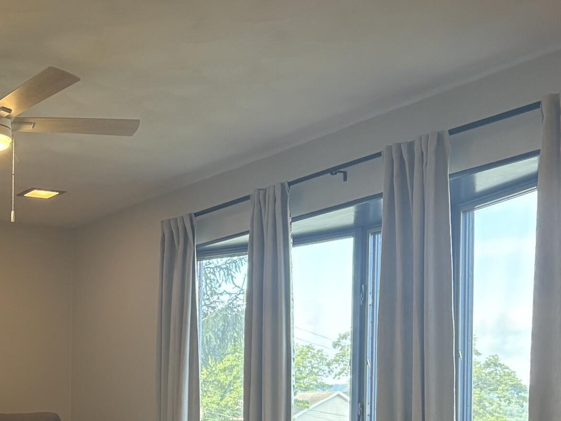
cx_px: 51
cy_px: 413
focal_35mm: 67
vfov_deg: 21.2
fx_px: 1086
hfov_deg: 27.8
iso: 200
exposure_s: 1/120
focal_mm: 5.96
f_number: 1.6
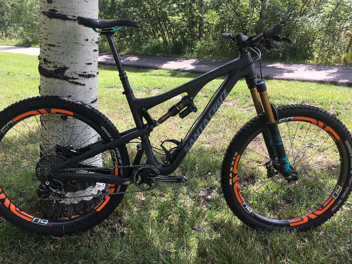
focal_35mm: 31
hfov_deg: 58.4
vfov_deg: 45.4
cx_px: 172
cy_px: 132
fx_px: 315
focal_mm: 4.15
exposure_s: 1/416
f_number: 2.2
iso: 25
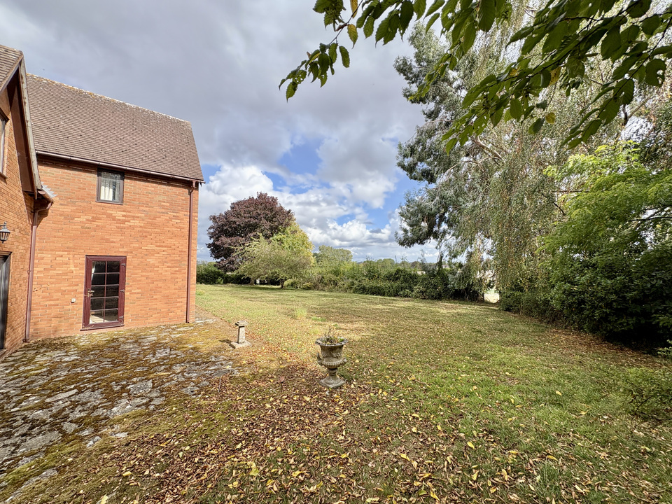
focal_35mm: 14
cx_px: 336
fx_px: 272
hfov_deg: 102.1
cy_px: 252
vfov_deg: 85.7
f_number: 2.2
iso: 64
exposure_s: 1/600
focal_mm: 2.22
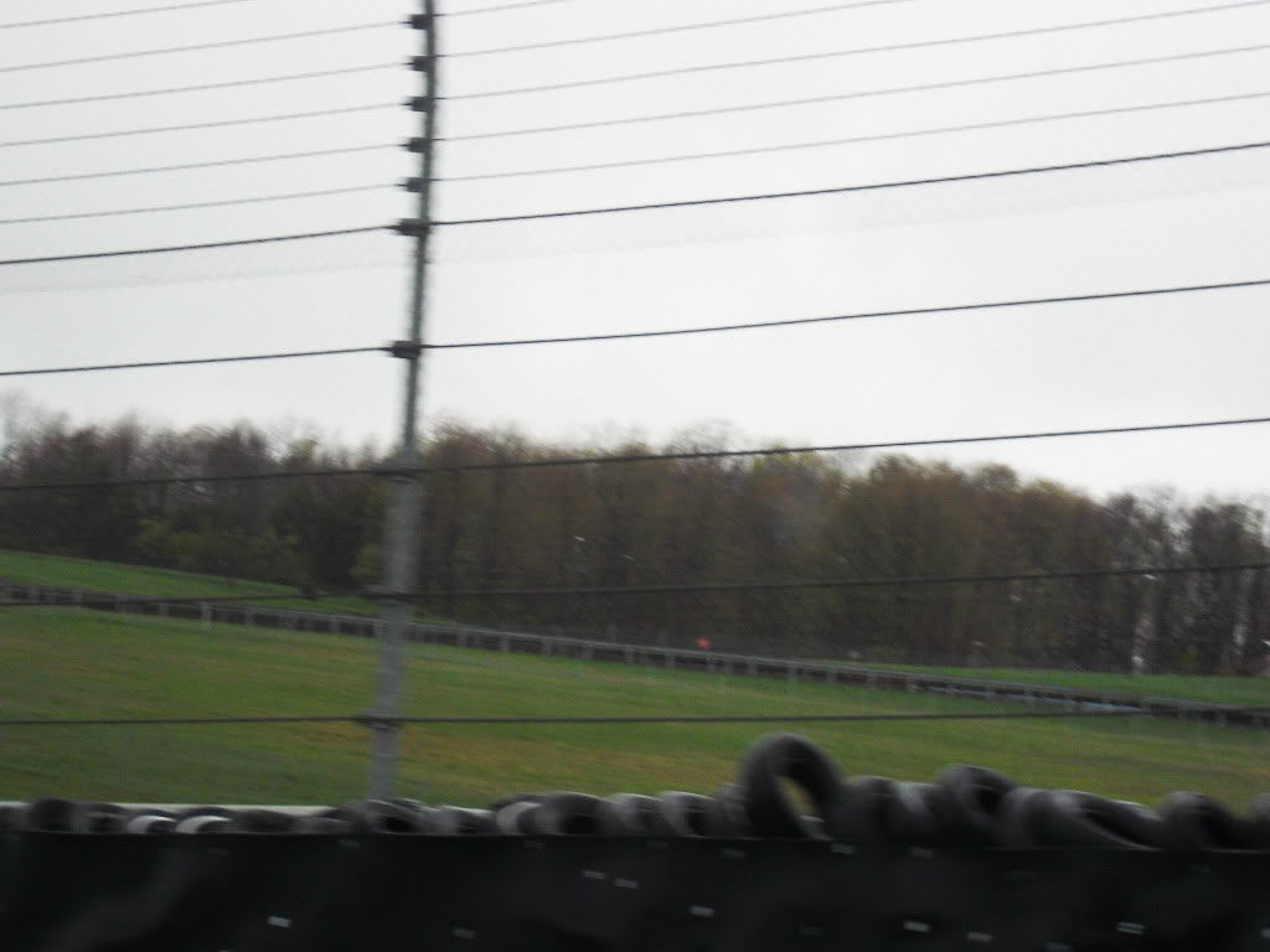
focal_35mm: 107
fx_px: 3926
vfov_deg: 13.8
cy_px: 476
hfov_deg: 18.4
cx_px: 635
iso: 100
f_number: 5.6
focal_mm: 18.9
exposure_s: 1/250
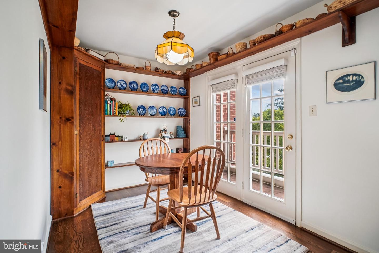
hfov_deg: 95.0
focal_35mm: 16
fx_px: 174
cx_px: 190
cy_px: 126
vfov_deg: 72.1
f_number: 8
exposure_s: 1/40
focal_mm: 11
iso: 500
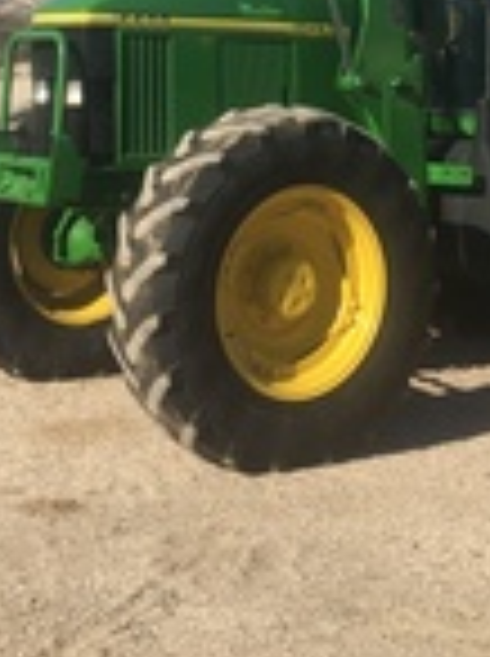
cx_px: 272
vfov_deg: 21.6
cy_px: -198
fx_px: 1552
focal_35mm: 82
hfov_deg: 17.9
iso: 25
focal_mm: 4.15
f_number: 2.2
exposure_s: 1/1570
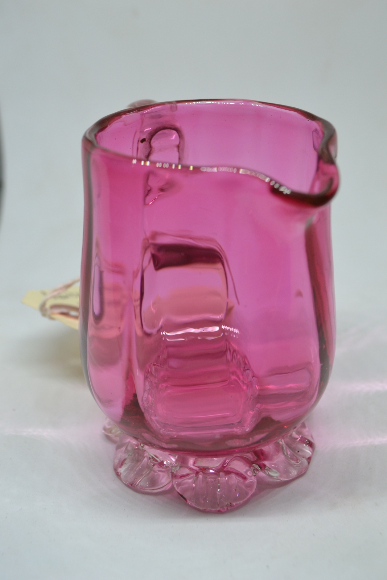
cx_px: 194
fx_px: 677
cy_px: 290
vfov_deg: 46.4
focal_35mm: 42
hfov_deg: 31.9
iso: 400
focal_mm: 28
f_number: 5
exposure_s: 1/60
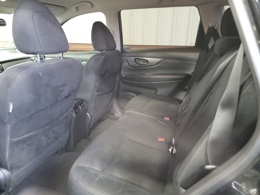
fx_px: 180
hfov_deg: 71.6
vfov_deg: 56.8
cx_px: 130
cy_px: 98
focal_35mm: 24
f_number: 1.8
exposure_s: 1/14
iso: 1246
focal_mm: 6.7
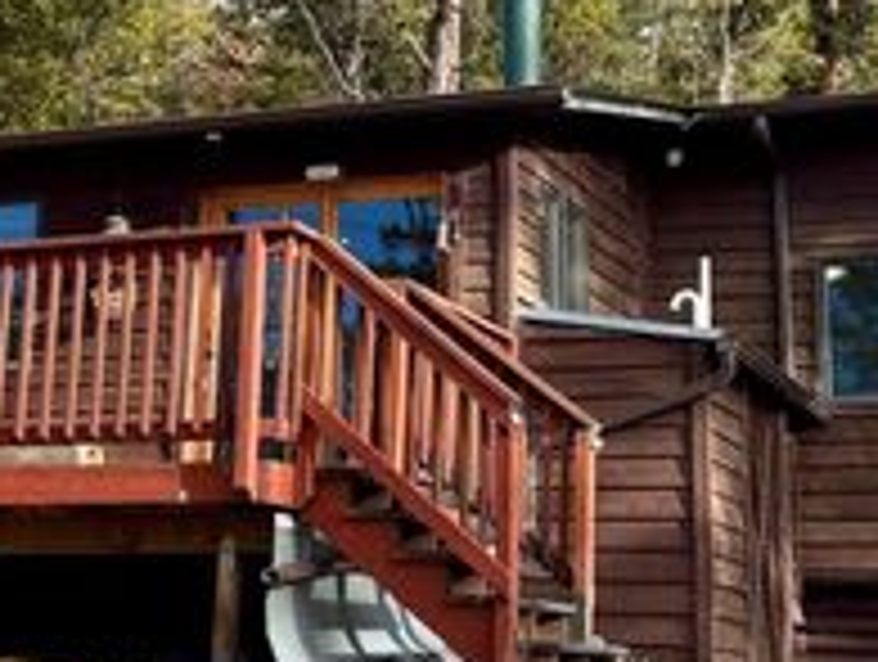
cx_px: 342
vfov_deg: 18.4
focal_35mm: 79
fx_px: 2007
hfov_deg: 24.6
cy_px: 52
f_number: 1.6
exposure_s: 1/1263
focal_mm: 5.96
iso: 50
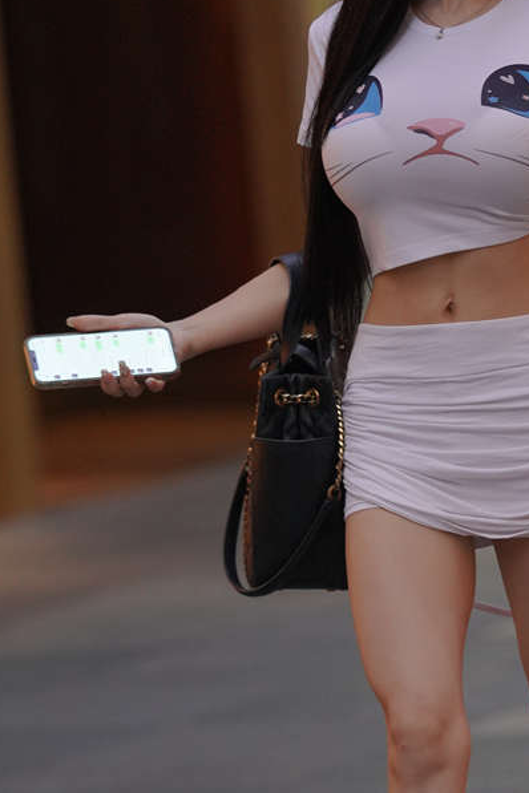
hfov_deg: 3.4
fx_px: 8970
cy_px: 442
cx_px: 471
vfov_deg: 5.1
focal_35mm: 407
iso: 1000
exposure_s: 1/320
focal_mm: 135
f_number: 2.2
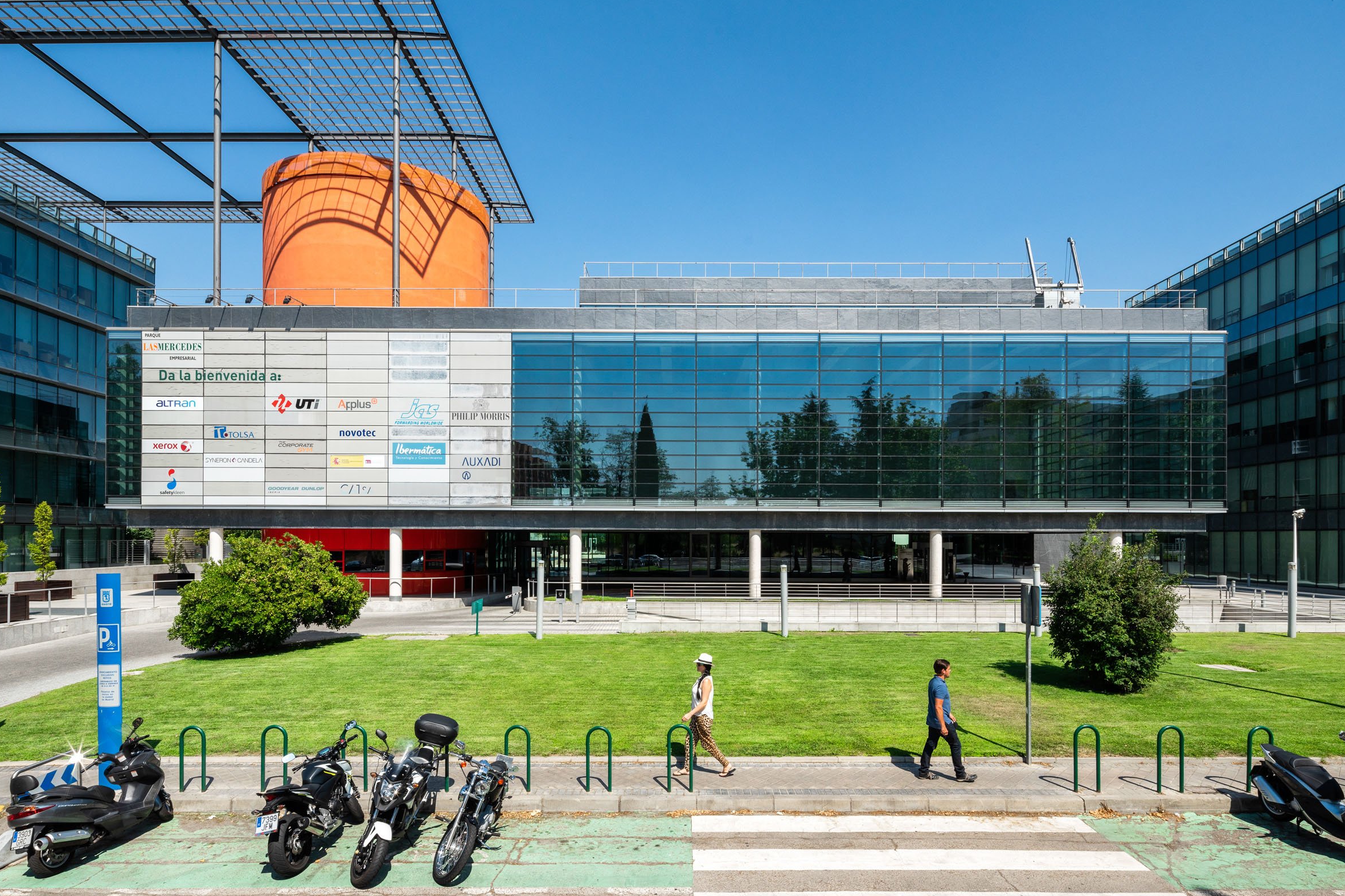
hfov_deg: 90.0
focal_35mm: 18
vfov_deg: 67.4
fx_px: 672
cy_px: 453
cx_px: 678
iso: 250
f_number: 14
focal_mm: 17
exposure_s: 1/320
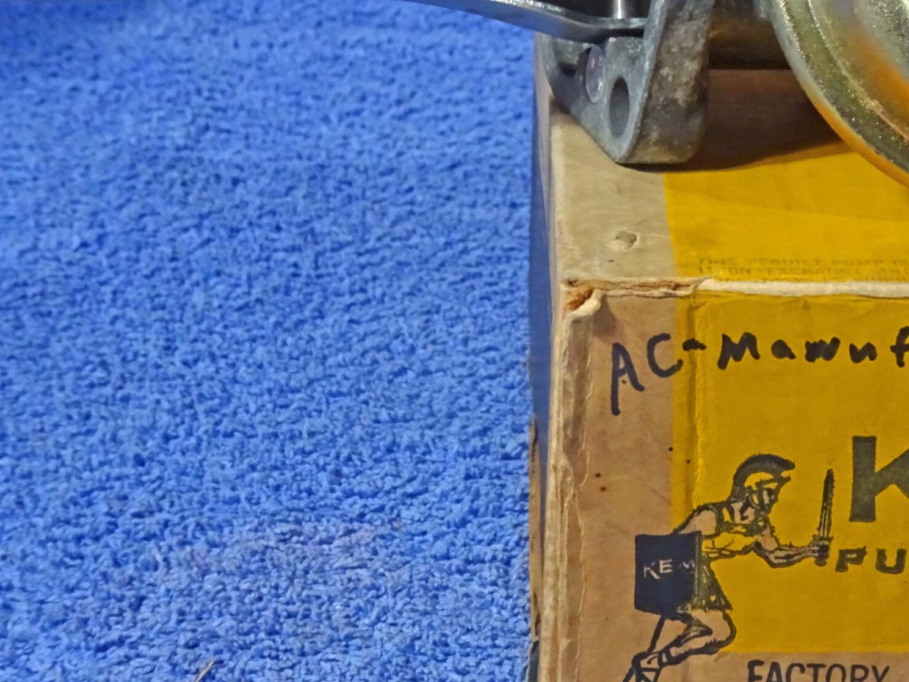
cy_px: 266
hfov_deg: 17.8
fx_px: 2889
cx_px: 593
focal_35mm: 110
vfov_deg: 13.5
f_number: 4.5
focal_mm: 10.95
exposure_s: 1/20
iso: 800
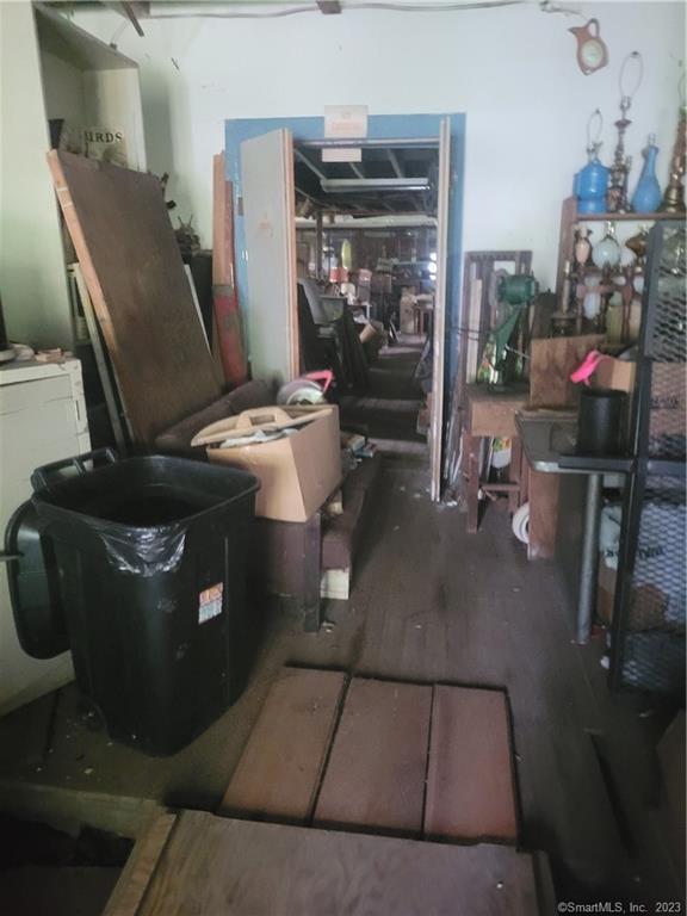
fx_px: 688
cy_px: 458
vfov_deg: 67.3
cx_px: 344
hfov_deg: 53.1
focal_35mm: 26
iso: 1250
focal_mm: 5.4
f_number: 1.8
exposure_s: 1/15
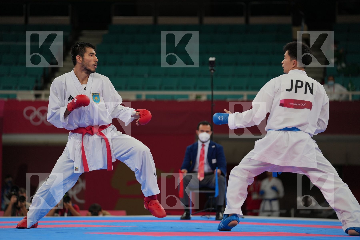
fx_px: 1560
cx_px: 180
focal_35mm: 156
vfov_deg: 8.8
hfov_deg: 13.2
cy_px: 120
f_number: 2.8
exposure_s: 1/1000
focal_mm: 156
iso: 400
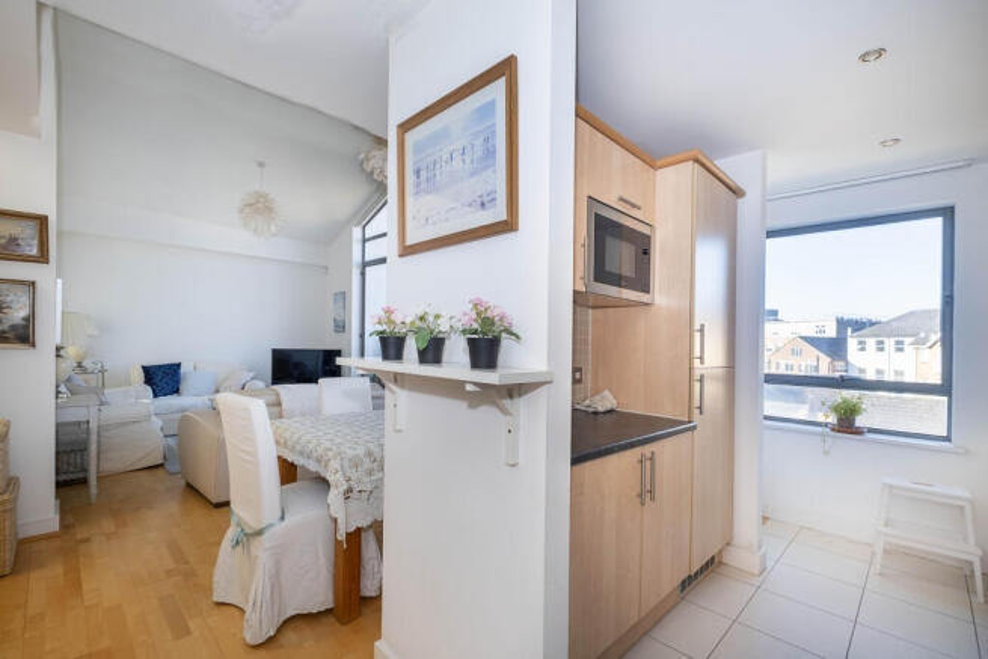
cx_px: 494
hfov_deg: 100.4
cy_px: 330
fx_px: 412
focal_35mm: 15
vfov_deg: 77.4
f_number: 6.4
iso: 320
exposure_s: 1/60
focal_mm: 10
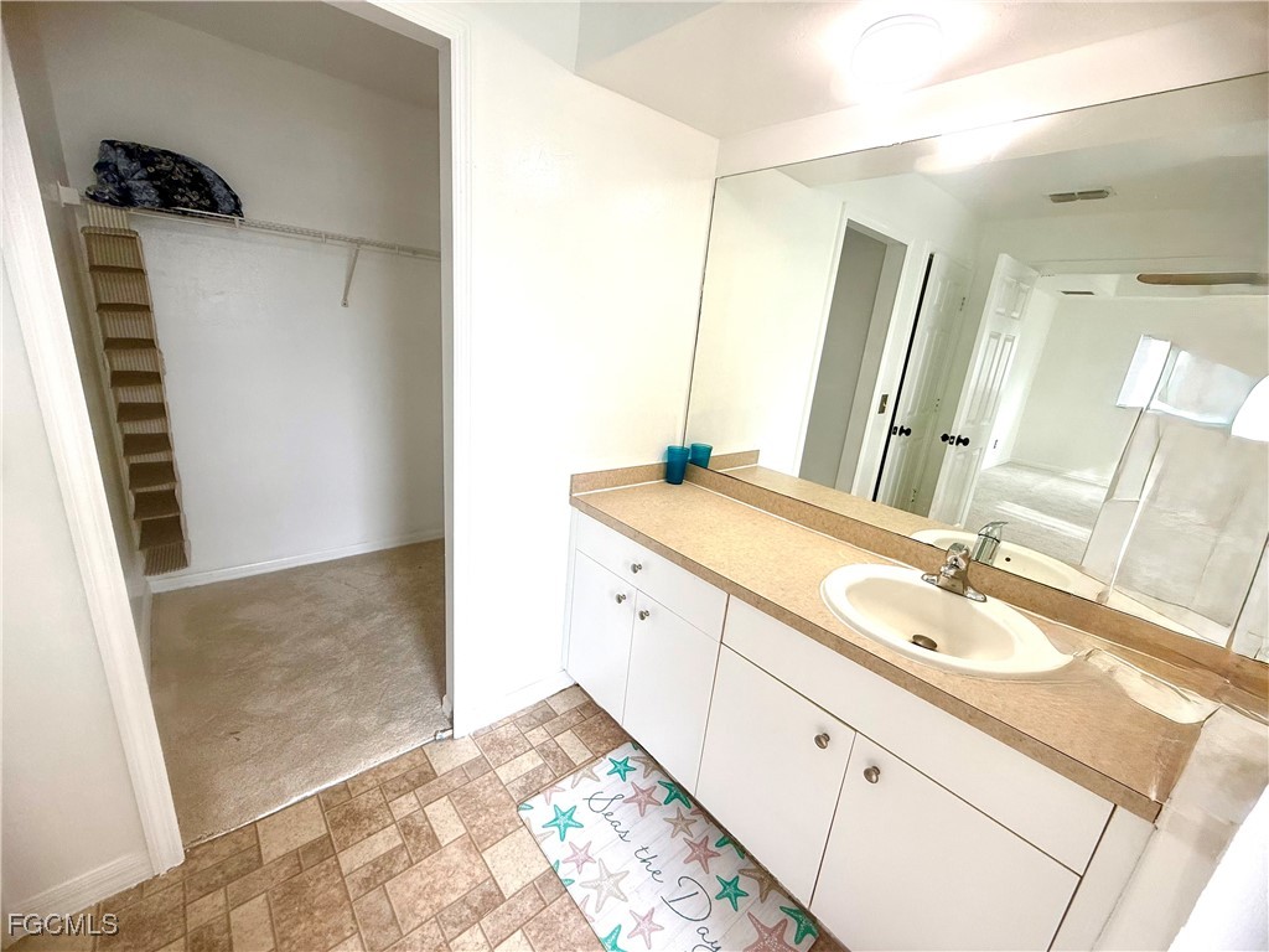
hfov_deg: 102.1
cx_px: 634
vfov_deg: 85.7
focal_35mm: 14
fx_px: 513
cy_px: 476
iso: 64
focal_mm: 2.22
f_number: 2.2
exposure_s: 1/120
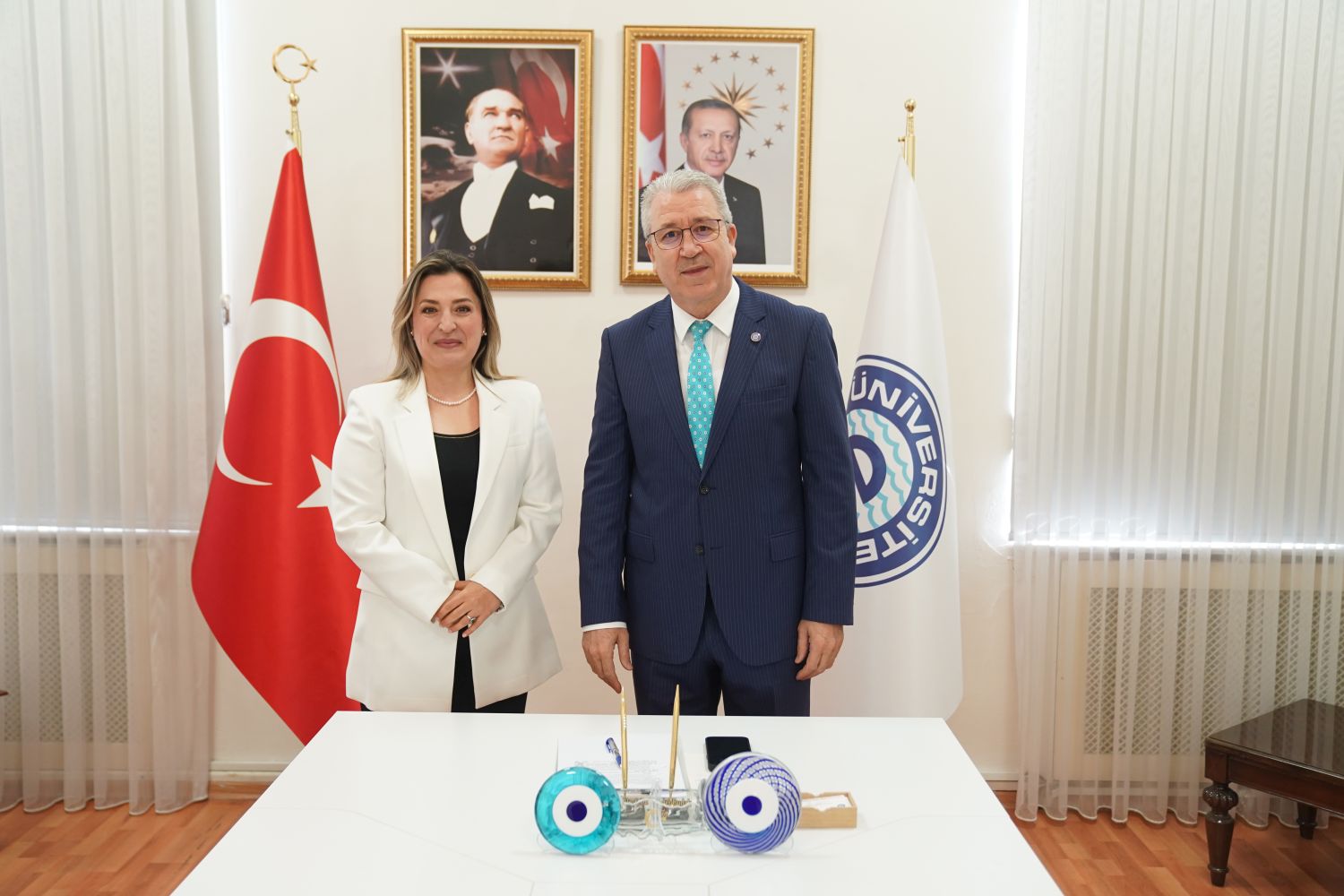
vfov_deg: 40.0
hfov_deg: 57.2
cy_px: 448
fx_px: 1232
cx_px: 672
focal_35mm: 33
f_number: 3.2
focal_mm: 33
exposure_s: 1/125
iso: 1600
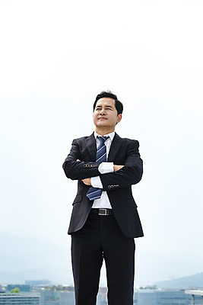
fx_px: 549
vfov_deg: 30.9
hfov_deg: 20.9
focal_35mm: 65
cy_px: 152
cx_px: 102
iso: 400
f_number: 5.6
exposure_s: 1/2000
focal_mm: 65
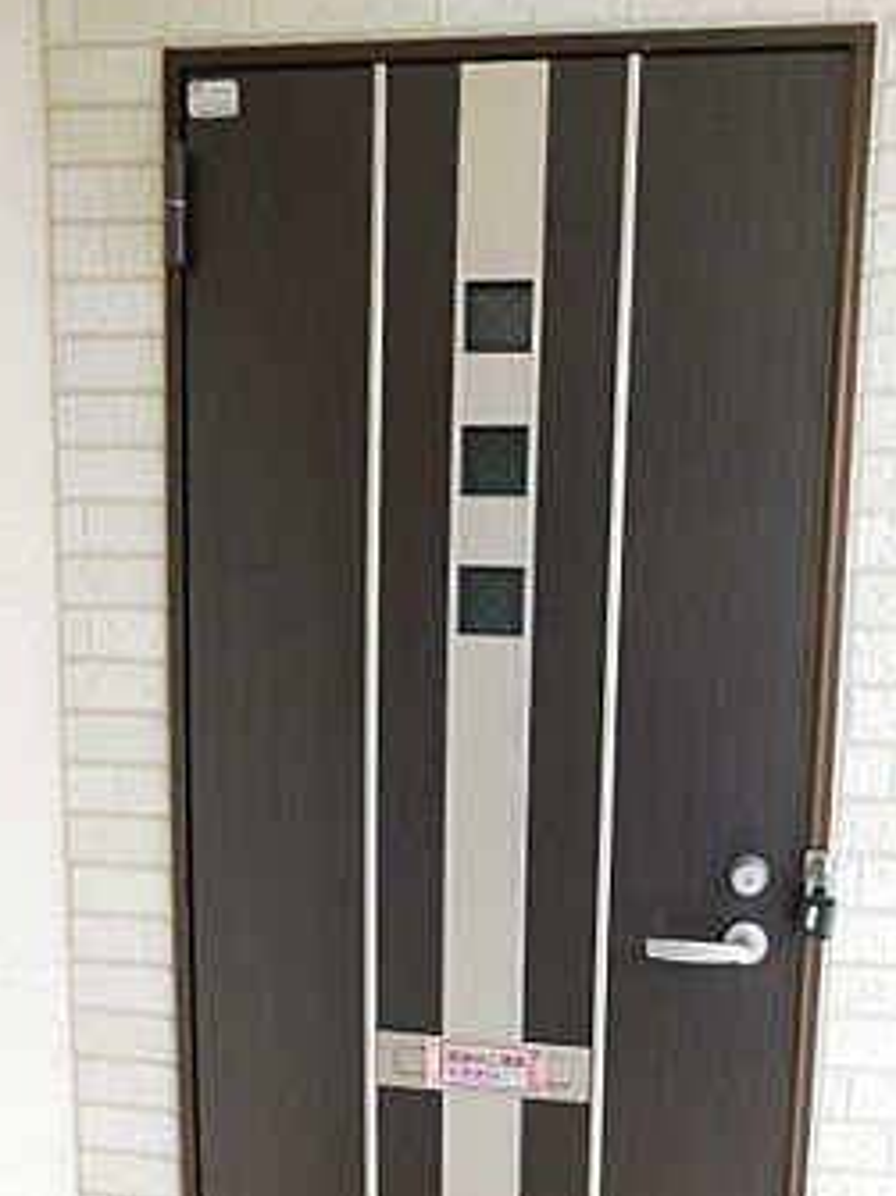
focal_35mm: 33
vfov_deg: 54.0
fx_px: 1140
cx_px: 607
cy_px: 821
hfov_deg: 42.3
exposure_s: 1/200
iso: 125
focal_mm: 4
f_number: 3
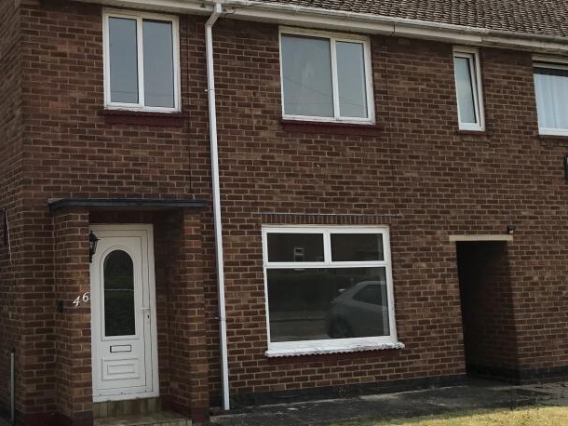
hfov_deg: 39.1
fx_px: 772
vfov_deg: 30.8
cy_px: 179
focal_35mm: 47
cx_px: 128
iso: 20
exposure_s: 1/3195
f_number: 1.8
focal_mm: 3.99
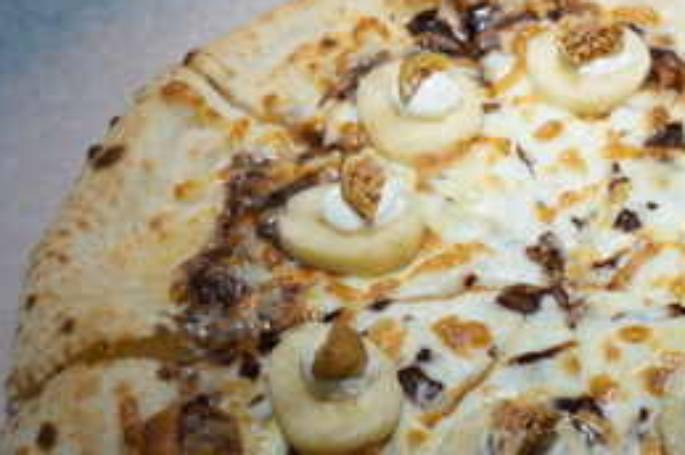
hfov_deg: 23.5
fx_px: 1620
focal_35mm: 85
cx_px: 569
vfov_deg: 16.0
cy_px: 298
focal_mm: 23
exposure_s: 1/125
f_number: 7.1
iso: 200
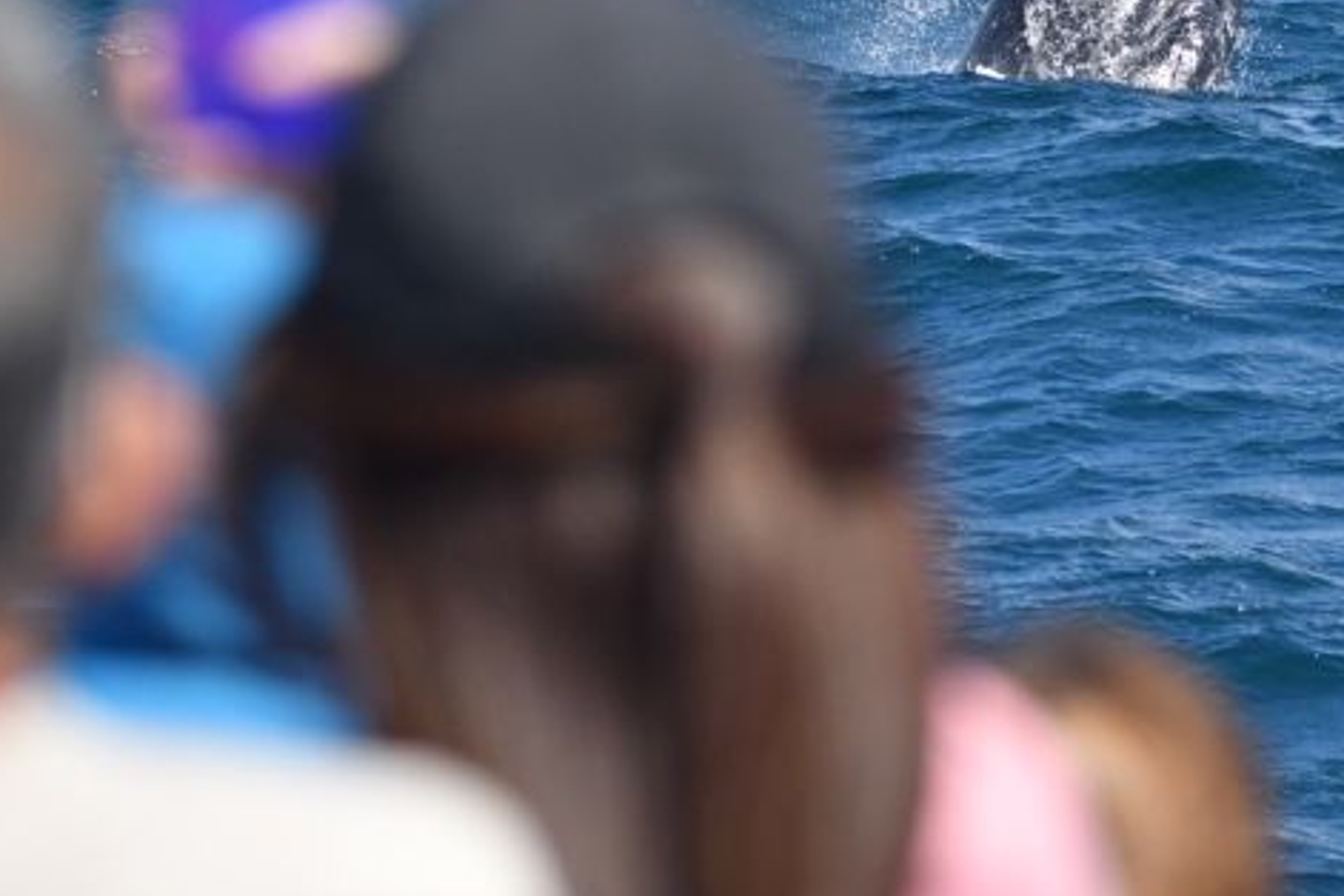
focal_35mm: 289
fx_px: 10788
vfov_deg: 4.8
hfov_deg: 7.1
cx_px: 759
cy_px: 181
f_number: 5.3
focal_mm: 170
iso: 1250
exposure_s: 1/8000
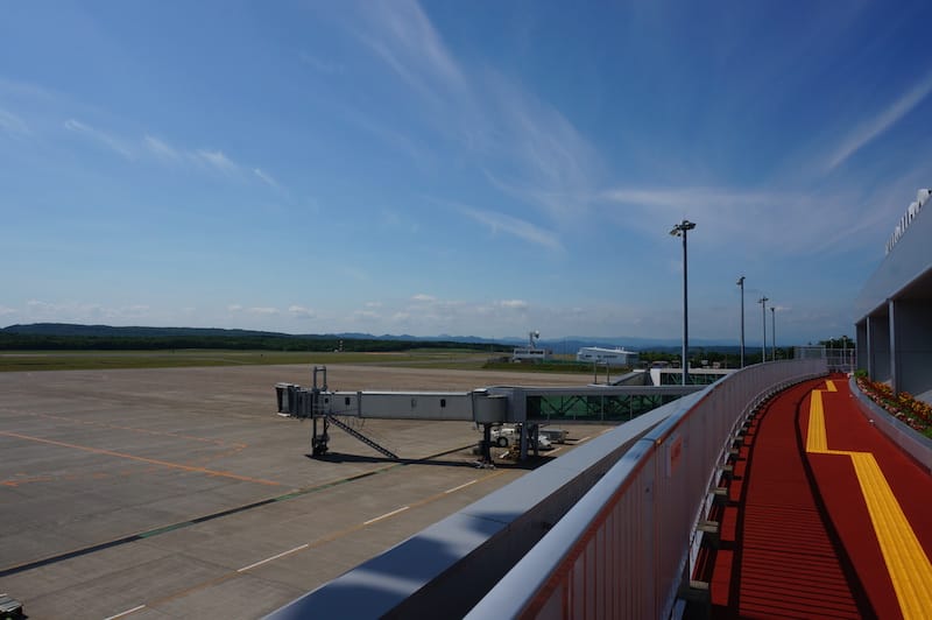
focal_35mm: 24
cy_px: 310
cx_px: 466
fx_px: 621
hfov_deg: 73.8
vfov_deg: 53.1
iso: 100
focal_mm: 16
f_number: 13
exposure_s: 1/250
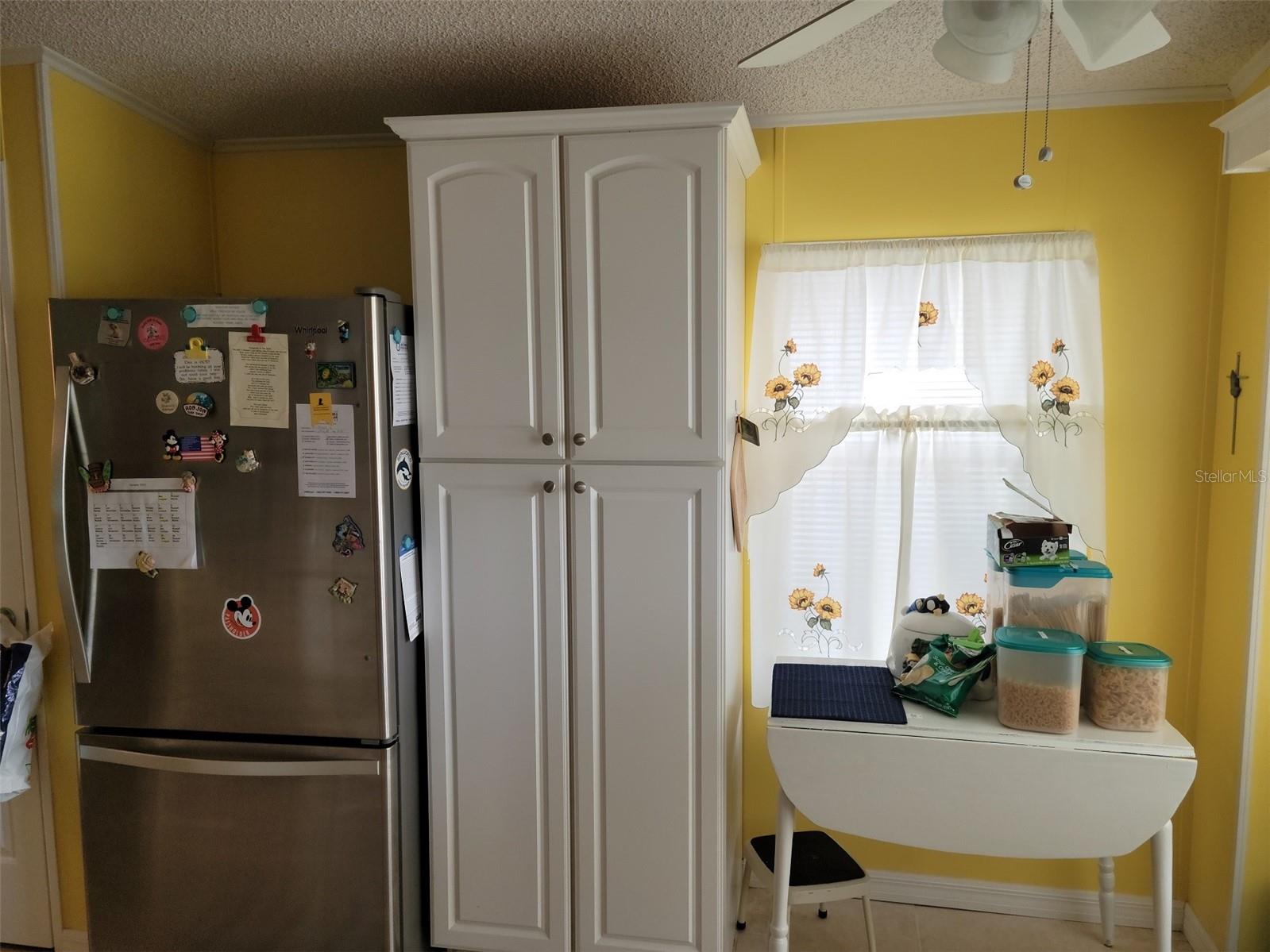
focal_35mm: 28
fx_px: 1027
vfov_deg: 49.7
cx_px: 635
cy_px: 476
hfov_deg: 63.4
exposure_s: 1/59
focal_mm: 5.9
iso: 100
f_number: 2
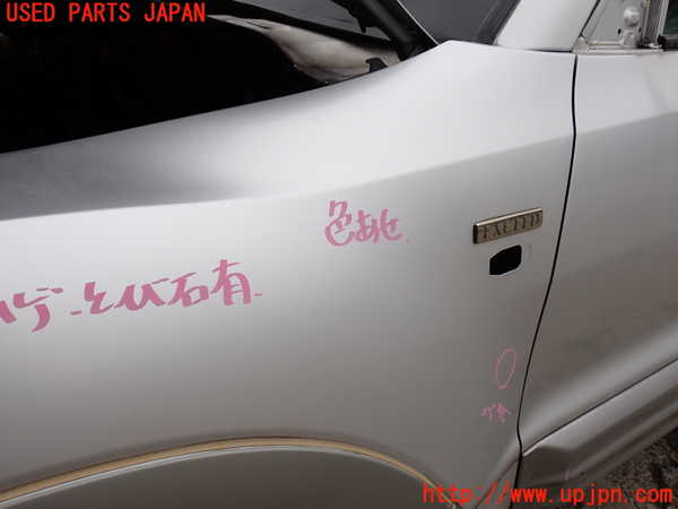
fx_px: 627
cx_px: 339
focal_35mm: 32
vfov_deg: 44.2
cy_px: 254
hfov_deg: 56.8
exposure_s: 1/400
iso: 100
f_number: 3.2
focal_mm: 5.79
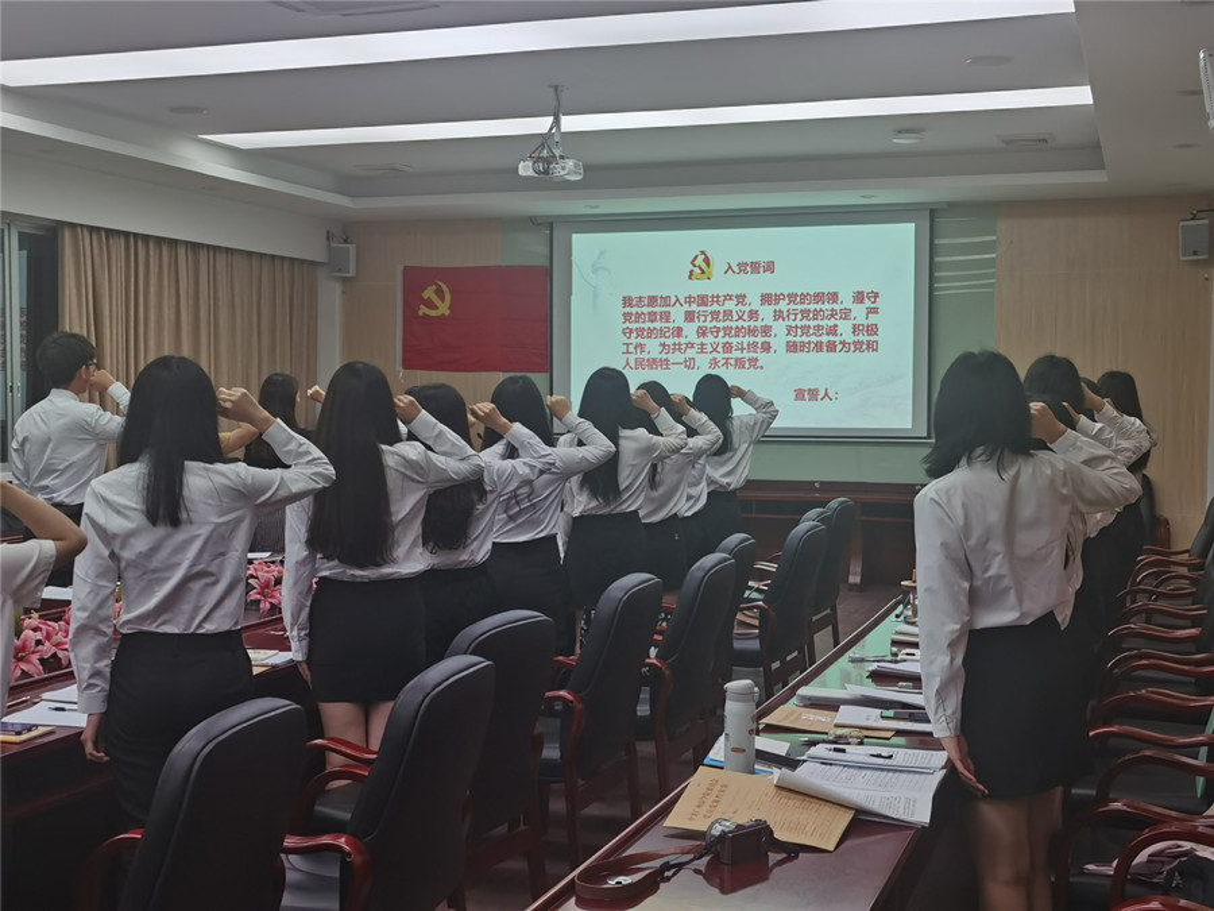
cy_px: 456
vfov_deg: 32.2
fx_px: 1578
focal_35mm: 45
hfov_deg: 42.1
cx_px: 607
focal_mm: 5.56
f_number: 1.6
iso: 50
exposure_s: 1/131
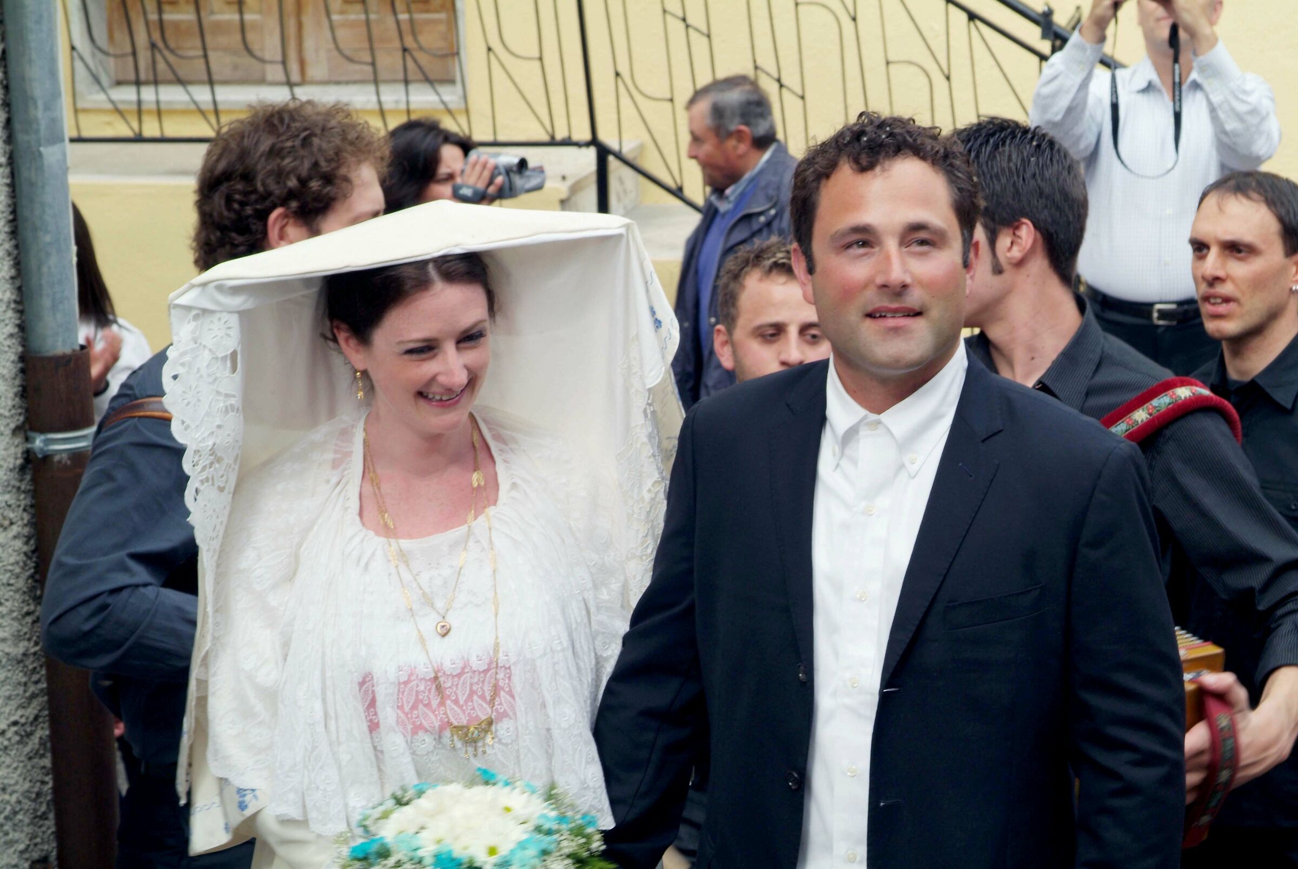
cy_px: 434
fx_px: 3790
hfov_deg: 19.4
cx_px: 649
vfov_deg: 13.1
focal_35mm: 105
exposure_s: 1/60
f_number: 9.5
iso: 200
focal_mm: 70
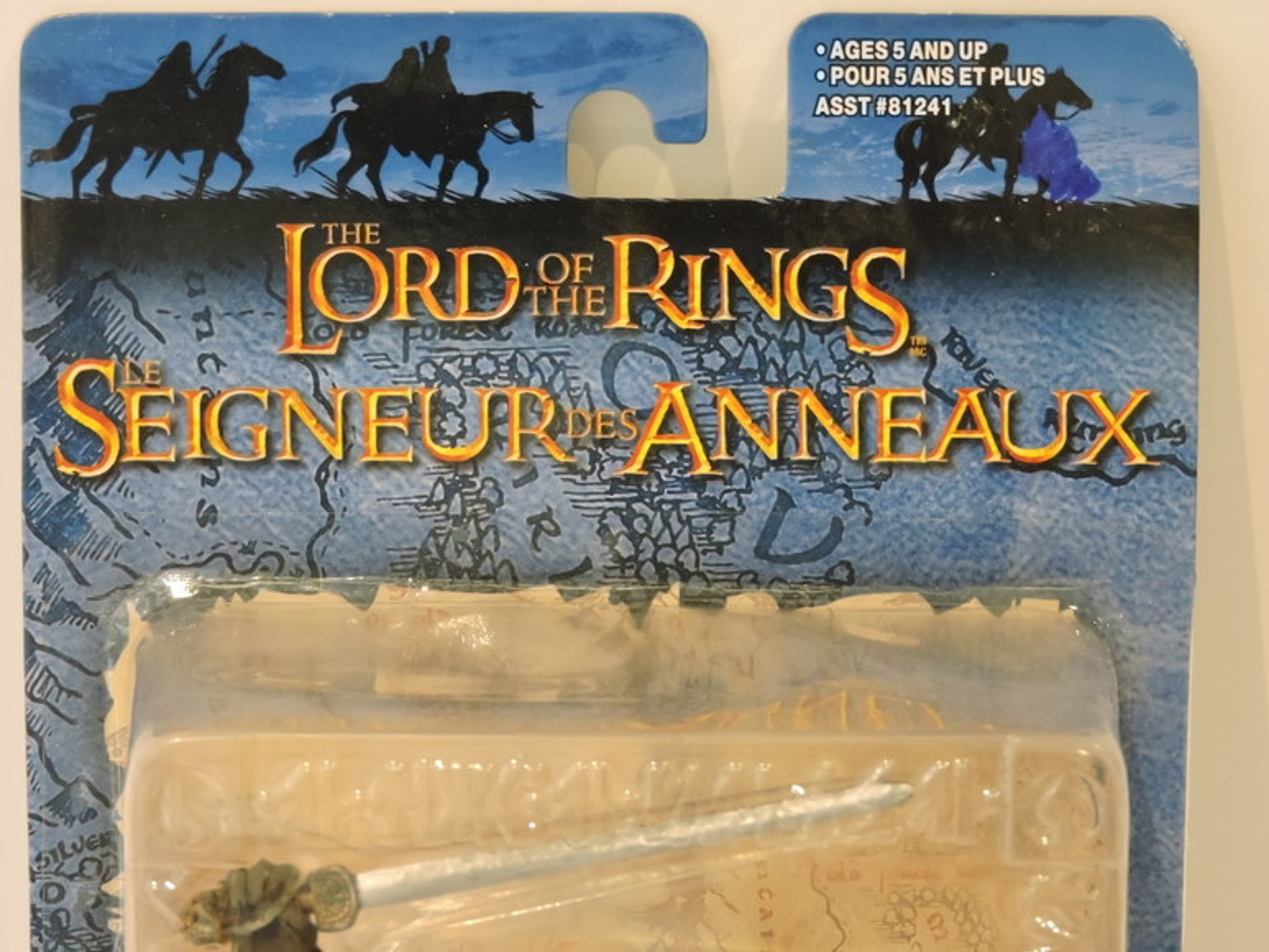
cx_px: 634
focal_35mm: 115
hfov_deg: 17.1
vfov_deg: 12.9
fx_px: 4216
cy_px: 476
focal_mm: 20.6
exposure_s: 1/25
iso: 800
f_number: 5
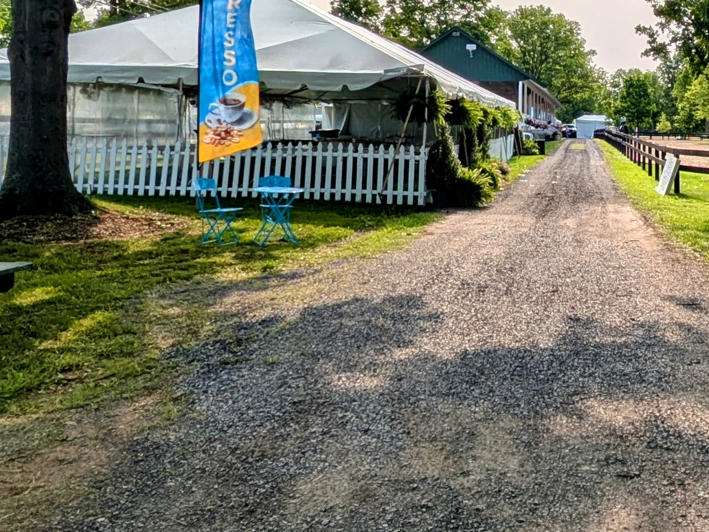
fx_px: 922
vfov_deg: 31.5
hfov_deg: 40.7
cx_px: 545
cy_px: 118
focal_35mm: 45
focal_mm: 1.83
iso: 42
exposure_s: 1/3436
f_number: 2.2
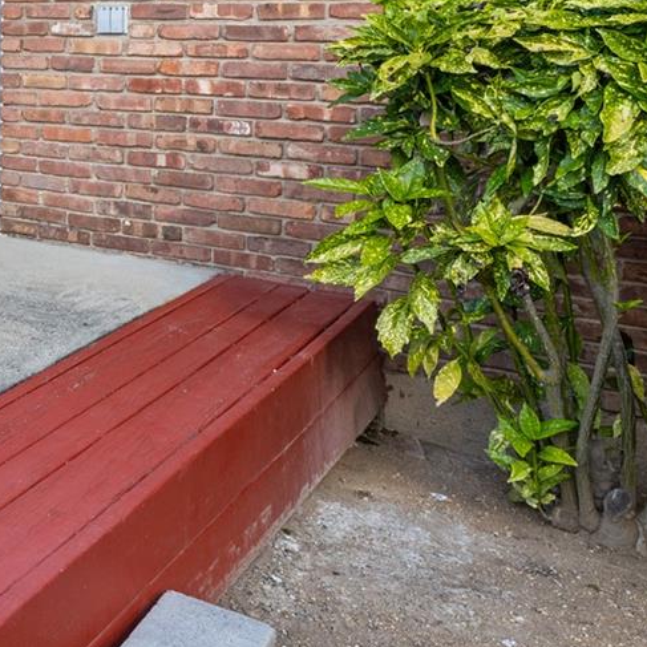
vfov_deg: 31.9
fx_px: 1057
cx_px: -526
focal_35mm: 50
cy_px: 29
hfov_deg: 21.5
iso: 800
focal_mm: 14
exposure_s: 1/6400
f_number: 8
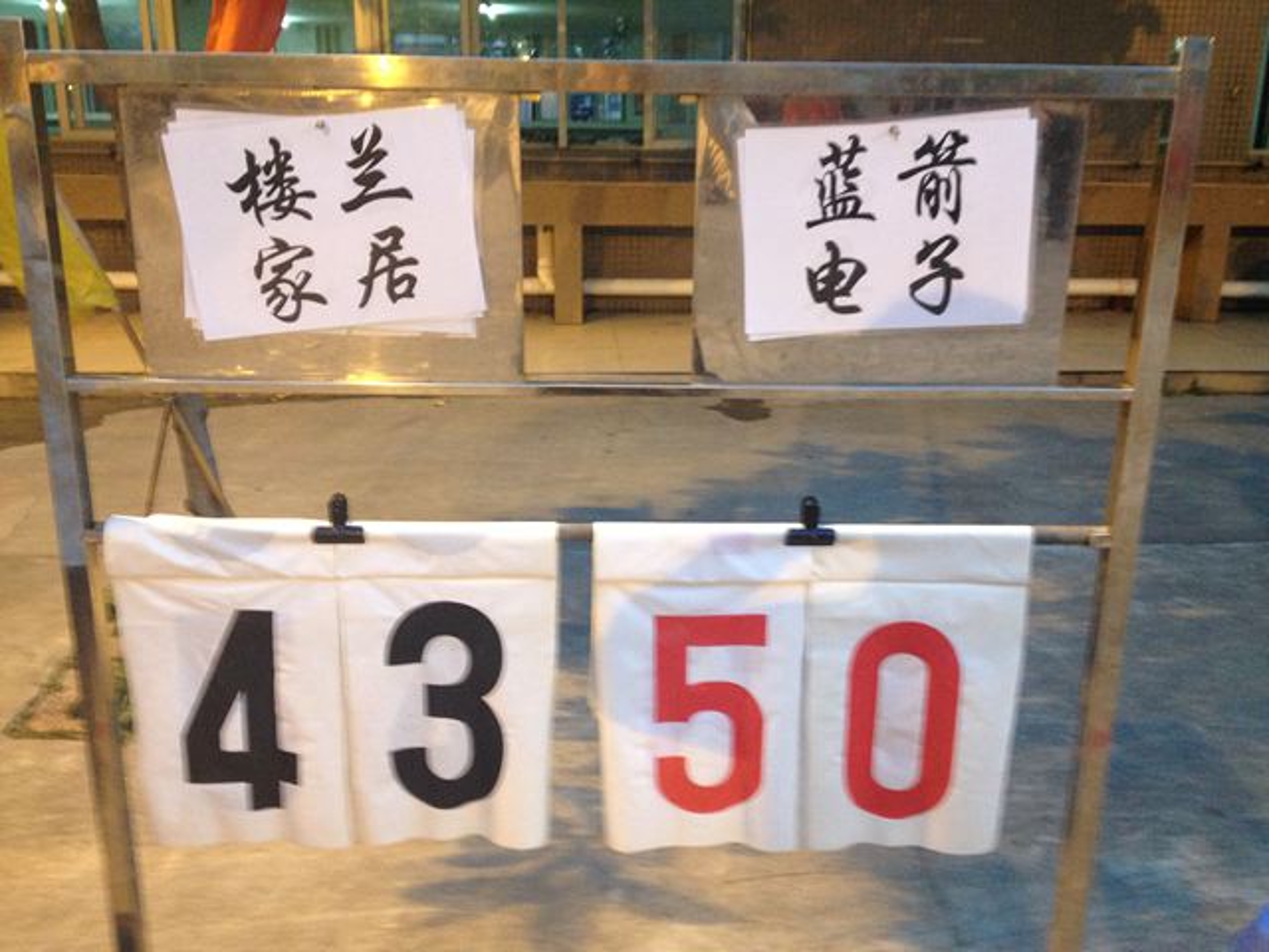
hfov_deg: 52.6
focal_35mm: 35
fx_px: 1283
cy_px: 476
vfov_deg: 40.7
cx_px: 634
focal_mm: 4.28
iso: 250
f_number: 2.4
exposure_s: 1/20
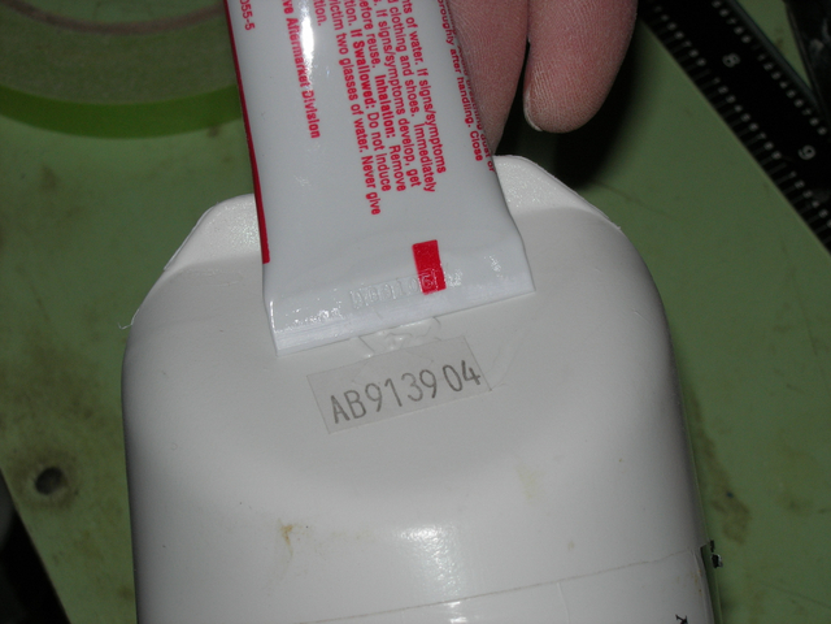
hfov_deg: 21.3
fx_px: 2209
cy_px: 312
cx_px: 416
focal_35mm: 92
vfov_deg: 16.1
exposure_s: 1/60.1
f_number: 7.3
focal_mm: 19.1
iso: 64
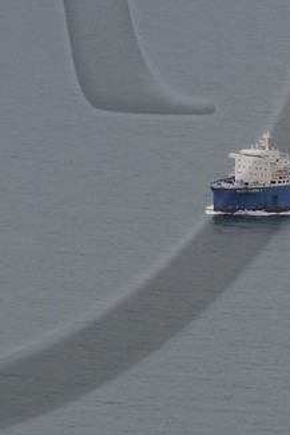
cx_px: -171
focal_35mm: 571
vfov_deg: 3.6
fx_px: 6892
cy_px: -103
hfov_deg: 2.4
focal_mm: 116
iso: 400
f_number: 9
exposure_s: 1/800
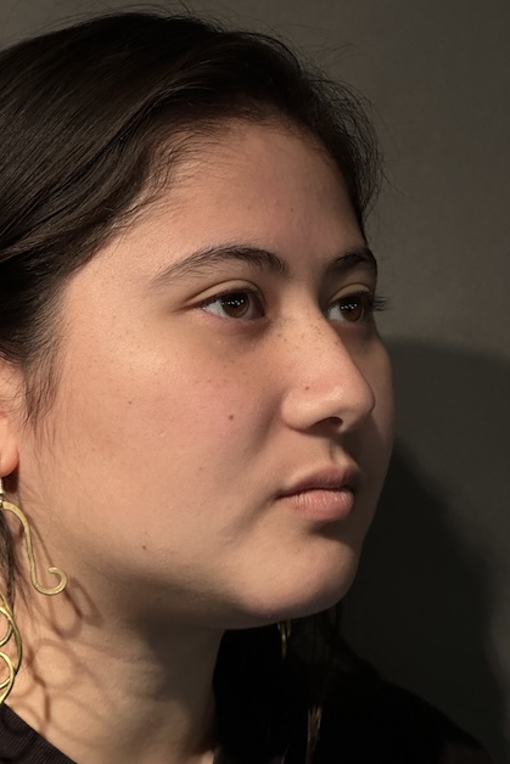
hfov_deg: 13.4
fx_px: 2166
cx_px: 146
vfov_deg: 20.0
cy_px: 429
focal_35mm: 102
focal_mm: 9
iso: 125
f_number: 2.8
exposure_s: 1/120
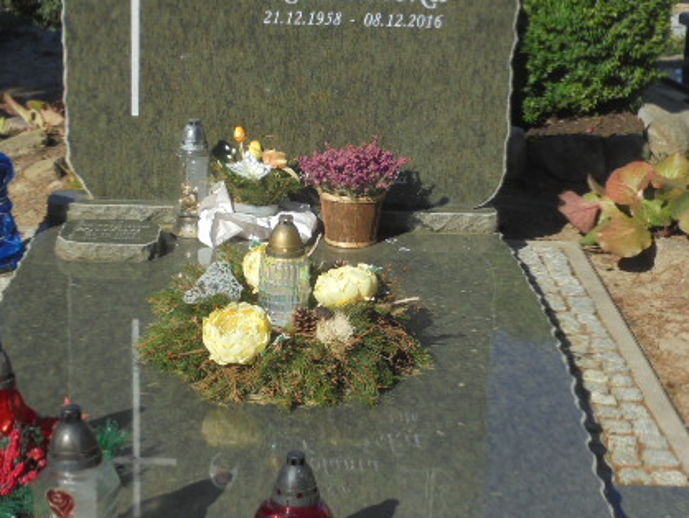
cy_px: 261
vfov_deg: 19.7
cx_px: 315
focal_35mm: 75
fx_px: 1494
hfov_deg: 26.0
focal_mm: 8.9
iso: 100
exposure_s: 1/640
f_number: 4.8
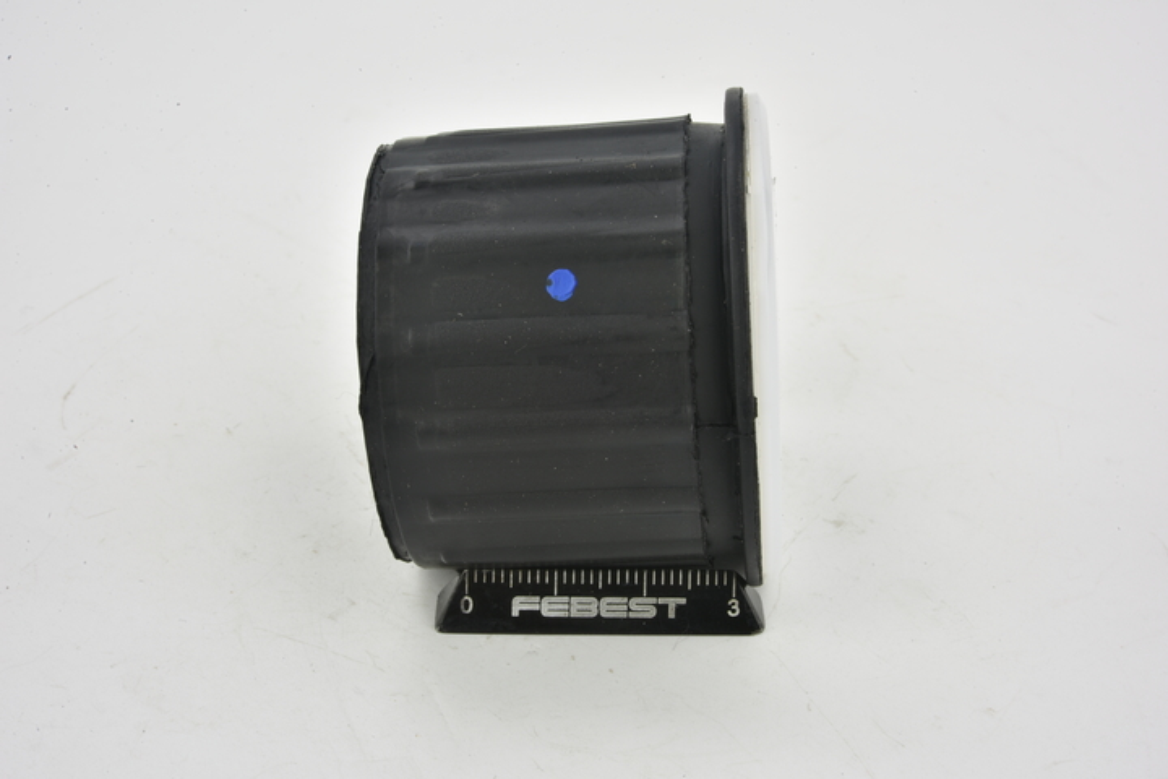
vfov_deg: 22.6
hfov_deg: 33.4
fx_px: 1947
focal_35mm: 60
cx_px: 584
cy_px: 390
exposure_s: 1/2.5
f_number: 32
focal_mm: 60
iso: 64
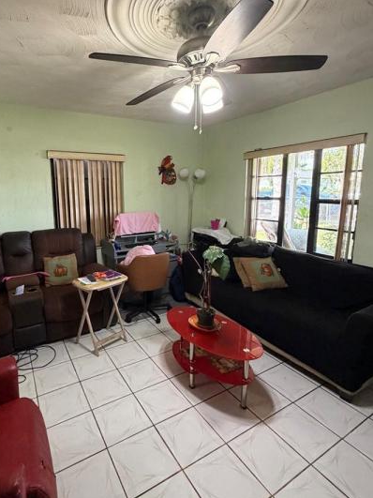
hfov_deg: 68.0
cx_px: 149
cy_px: 232
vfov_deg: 84.6
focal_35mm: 19
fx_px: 273
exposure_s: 1/60
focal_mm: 2.22
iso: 320
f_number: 2.2
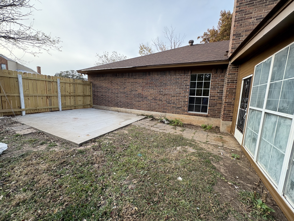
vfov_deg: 85.7
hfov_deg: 102.1
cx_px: 147
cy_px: 110
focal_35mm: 14
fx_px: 119
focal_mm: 2.22
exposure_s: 1/99
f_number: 2.2
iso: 50
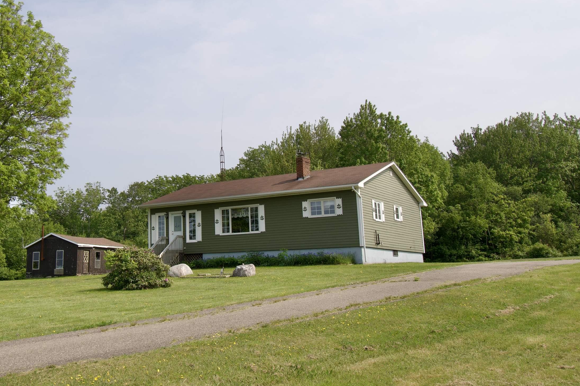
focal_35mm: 42
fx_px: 677
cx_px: 182
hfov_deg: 45.5
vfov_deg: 31.7
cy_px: 134
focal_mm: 20
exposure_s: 1/400
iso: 100
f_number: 9
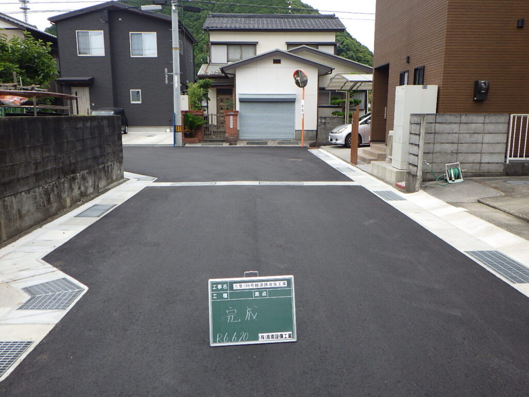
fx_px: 428
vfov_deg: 49.7
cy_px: 198
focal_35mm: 28
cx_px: 264
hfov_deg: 63.4
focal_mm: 5
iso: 125
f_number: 3.5
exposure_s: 1/160
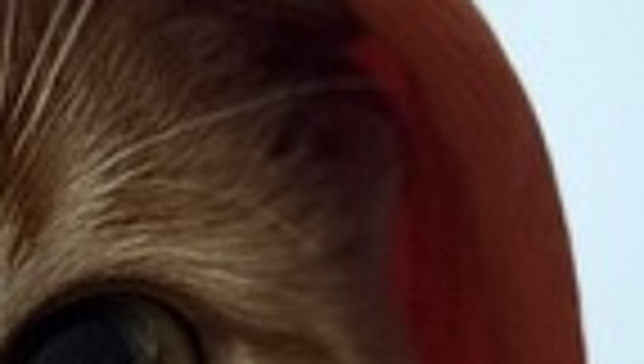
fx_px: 6397
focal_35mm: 374
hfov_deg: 5.7
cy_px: 1330
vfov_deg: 3.2
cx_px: -243
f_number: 1.78
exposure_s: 1/50
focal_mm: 6.76
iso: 250
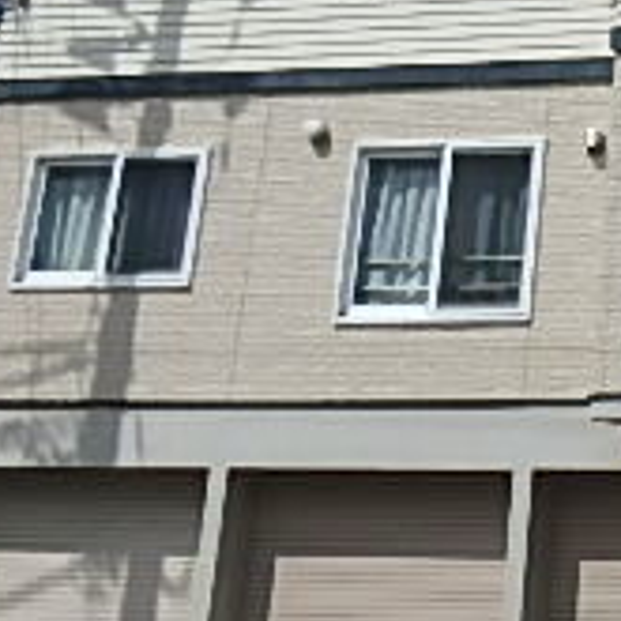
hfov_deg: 19.5
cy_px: 38
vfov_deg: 23.2
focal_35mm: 72
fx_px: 1461
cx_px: 1031
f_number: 6
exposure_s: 1/1000
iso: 125
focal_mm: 3.7
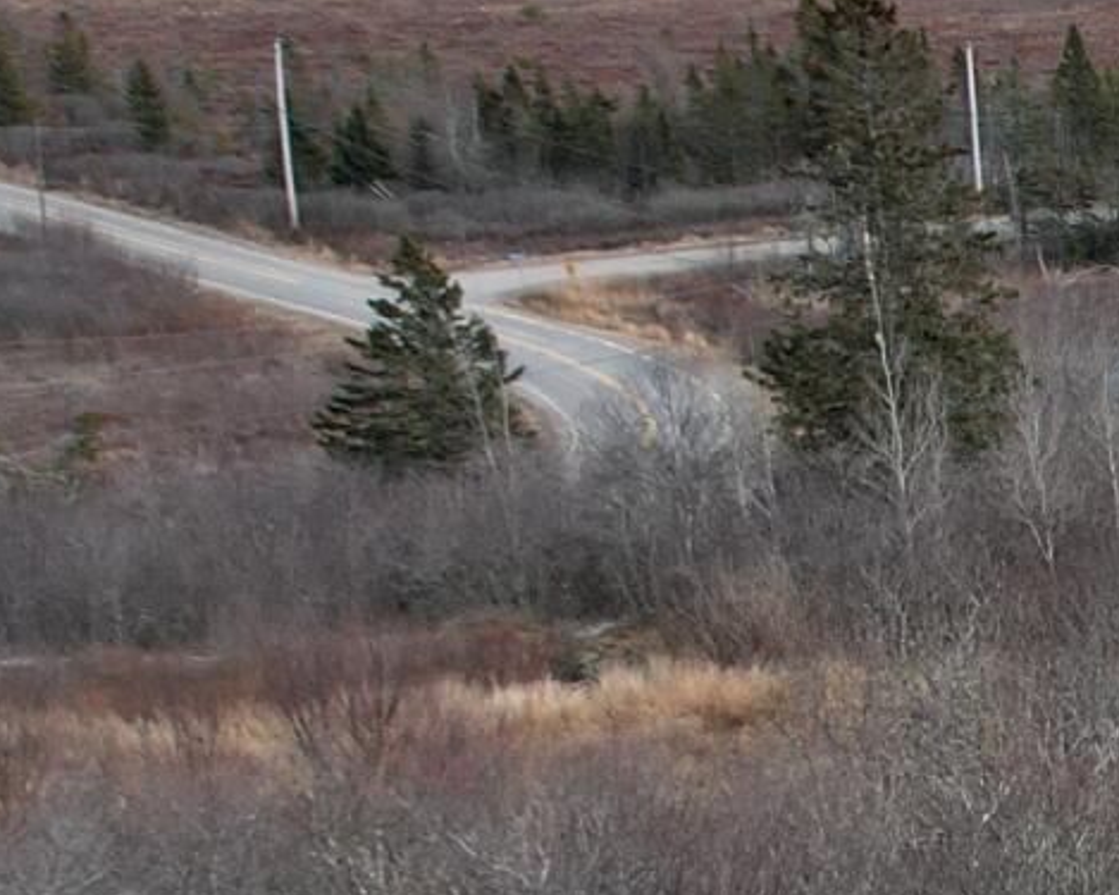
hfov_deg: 11.9
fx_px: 4371
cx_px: 2651
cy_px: 967
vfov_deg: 11.5
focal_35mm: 132
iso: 150
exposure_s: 1/2000
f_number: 2.8
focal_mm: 8.38
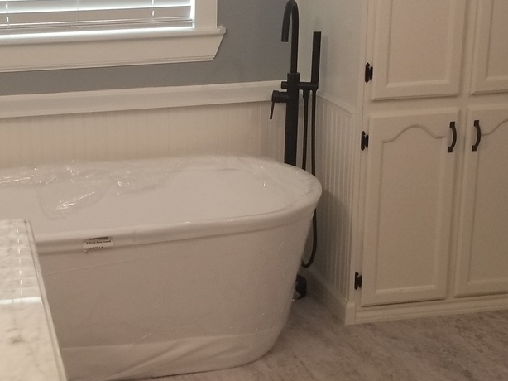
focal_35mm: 61
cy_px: 173
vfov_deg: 24.0
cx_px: 149
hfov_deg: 31.3
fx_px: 895
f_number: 1.7
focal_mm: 4.25
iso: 160
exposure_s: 1/30
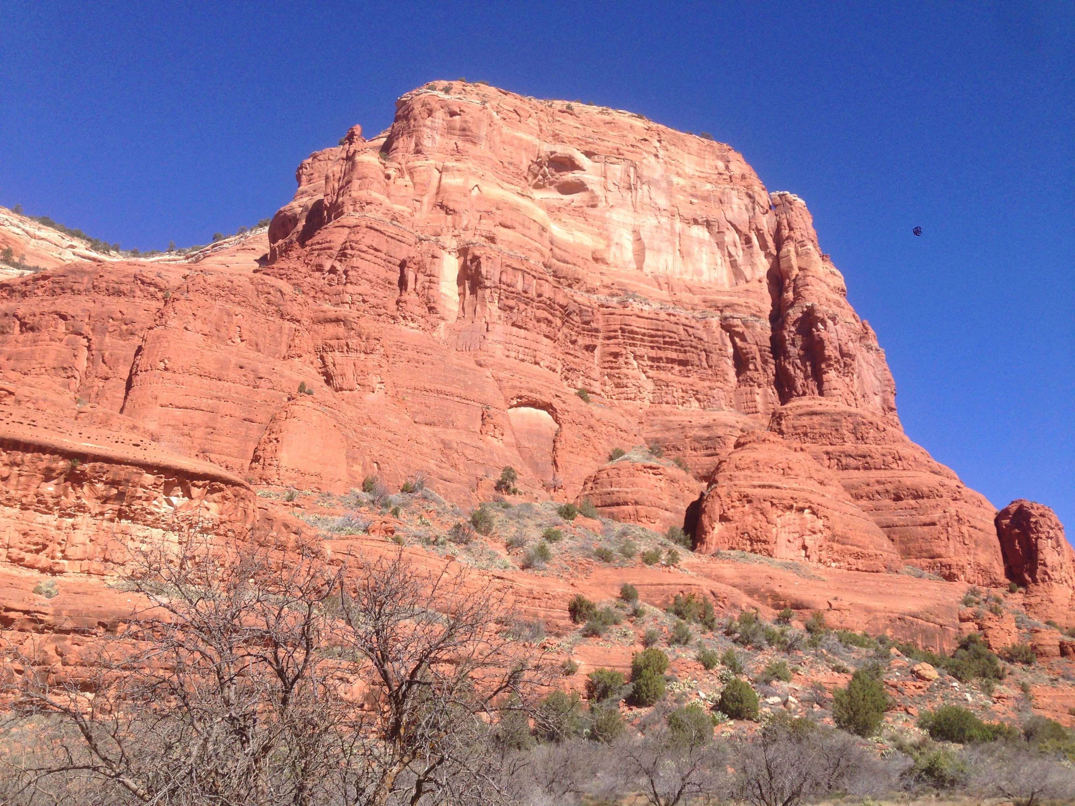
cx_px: 538
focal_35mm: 33
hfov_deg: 55.4
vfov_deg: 42.9
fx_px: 1025
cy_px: 403
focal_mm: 4.12
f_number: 2.4
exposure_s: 1/1130
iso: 50
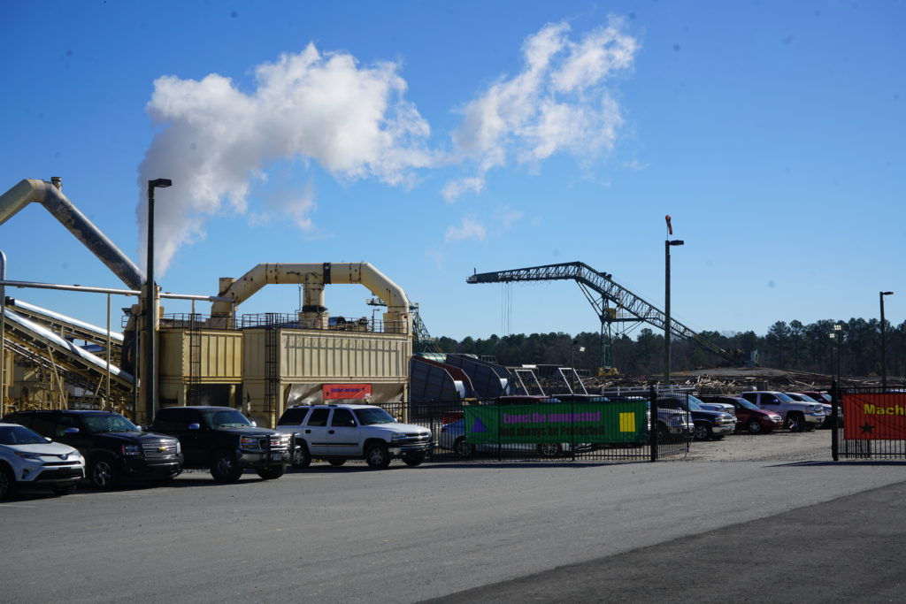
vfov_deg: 28.1
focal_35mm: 48
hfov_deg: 41.1
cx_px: 453
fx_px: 1208
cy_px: 302
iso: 100
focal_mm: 48
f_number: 11
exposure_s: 1/250
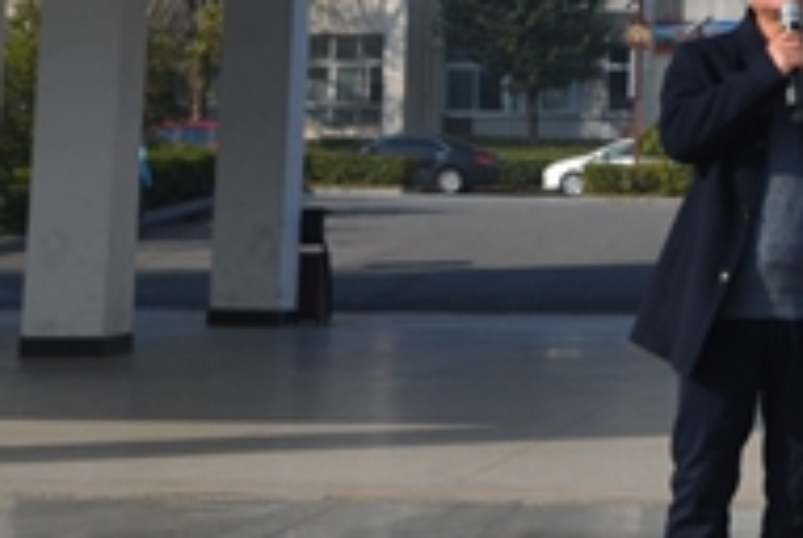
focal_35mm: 118
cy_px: -265
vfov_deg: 11.2
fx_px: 2626
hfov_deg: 16.8
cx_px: 912
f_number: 8
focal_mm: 25
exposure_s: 1/250
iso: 100
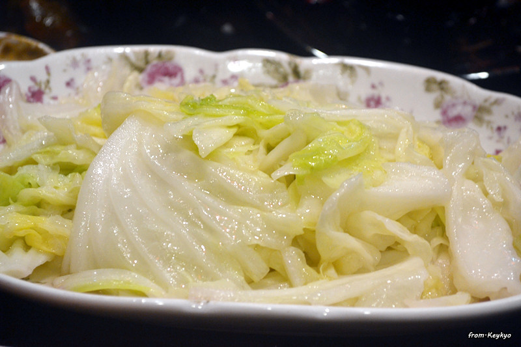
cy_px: 174
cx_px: 260
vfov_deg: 16.5
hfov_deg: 24.6
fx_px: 1194
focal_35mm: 82
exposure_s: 1/15
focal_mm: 55
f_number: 5.6
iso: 500
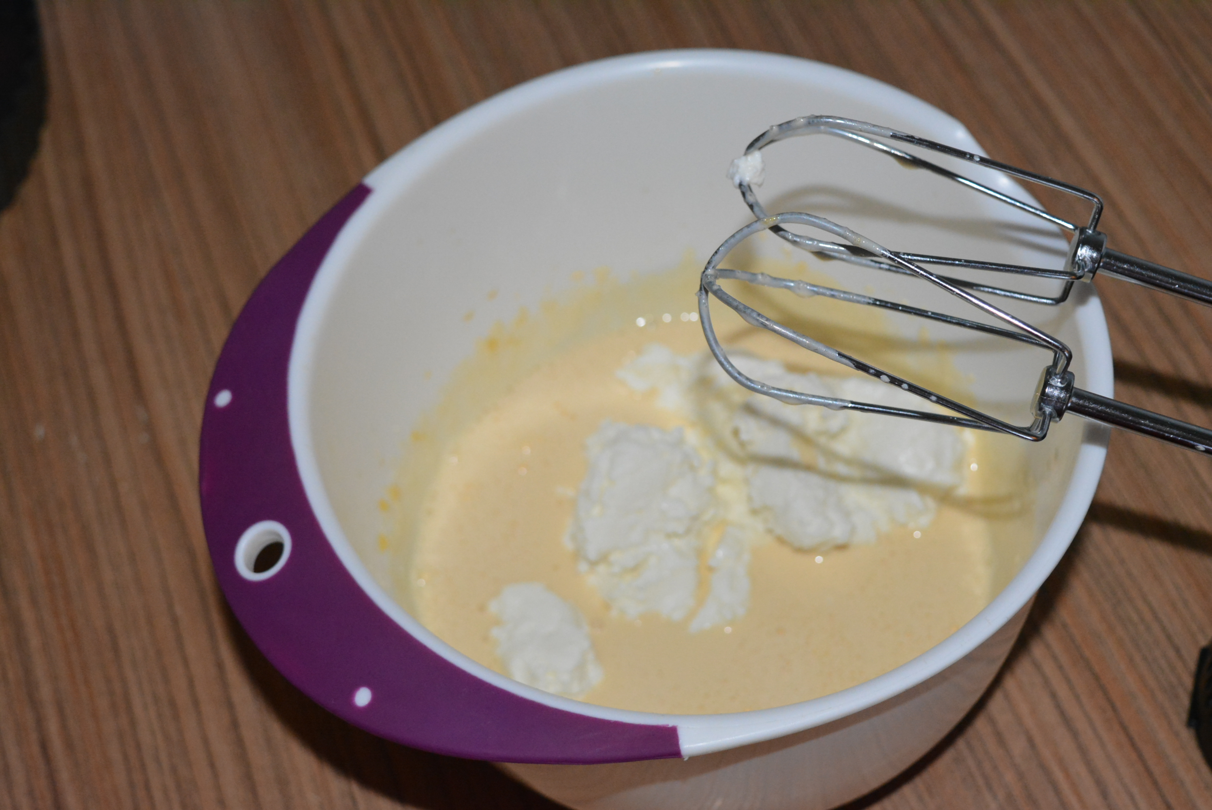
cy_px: 405
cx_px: 606
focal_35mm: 57
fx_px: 1920
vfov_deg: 23.8
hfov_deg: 35.0
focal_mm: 38
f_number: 6.3
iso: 2500
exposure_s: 1/60
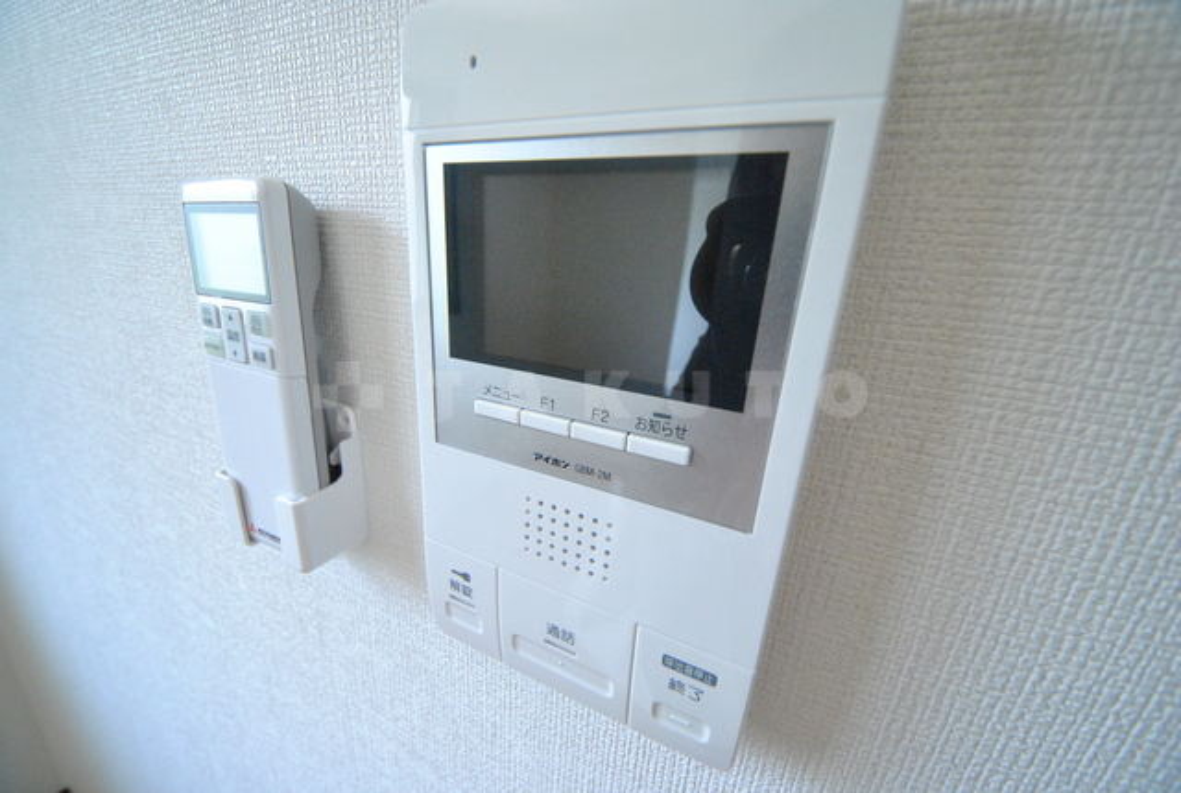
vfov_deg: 90.3
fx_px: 395
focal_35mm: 12
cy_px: 396
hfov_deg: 112.5
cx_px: 590
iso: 1600
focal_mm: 8
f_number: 4.5
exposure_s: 1/80
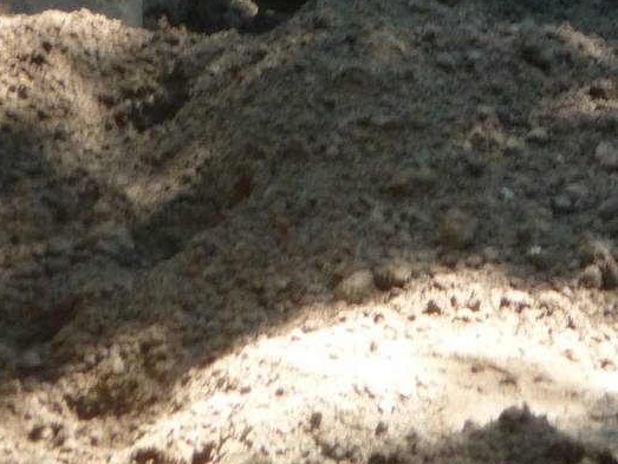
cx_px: 552
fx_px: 15293
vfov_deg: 1.7
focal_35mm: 856
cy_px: -98
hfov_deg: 2.3
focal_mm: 47
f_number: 4.9
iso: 250
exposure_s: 1/125
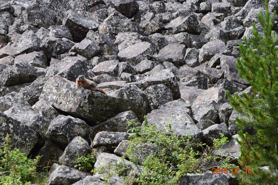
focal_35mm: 82
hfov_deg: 24.6
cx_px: 139
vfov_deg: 16.5
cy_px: 92
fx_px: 637
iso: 400
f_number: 10
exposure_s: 1/200
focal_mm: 55
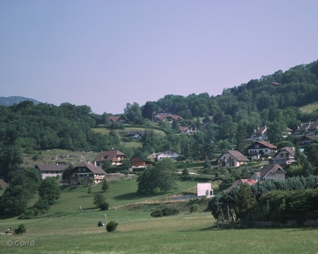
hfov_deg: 20.5
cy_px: 126
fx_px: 880
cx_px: 189
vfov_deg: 16.4
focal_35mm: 94
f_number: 5.6
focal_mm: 55
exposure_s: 1/125
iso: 110
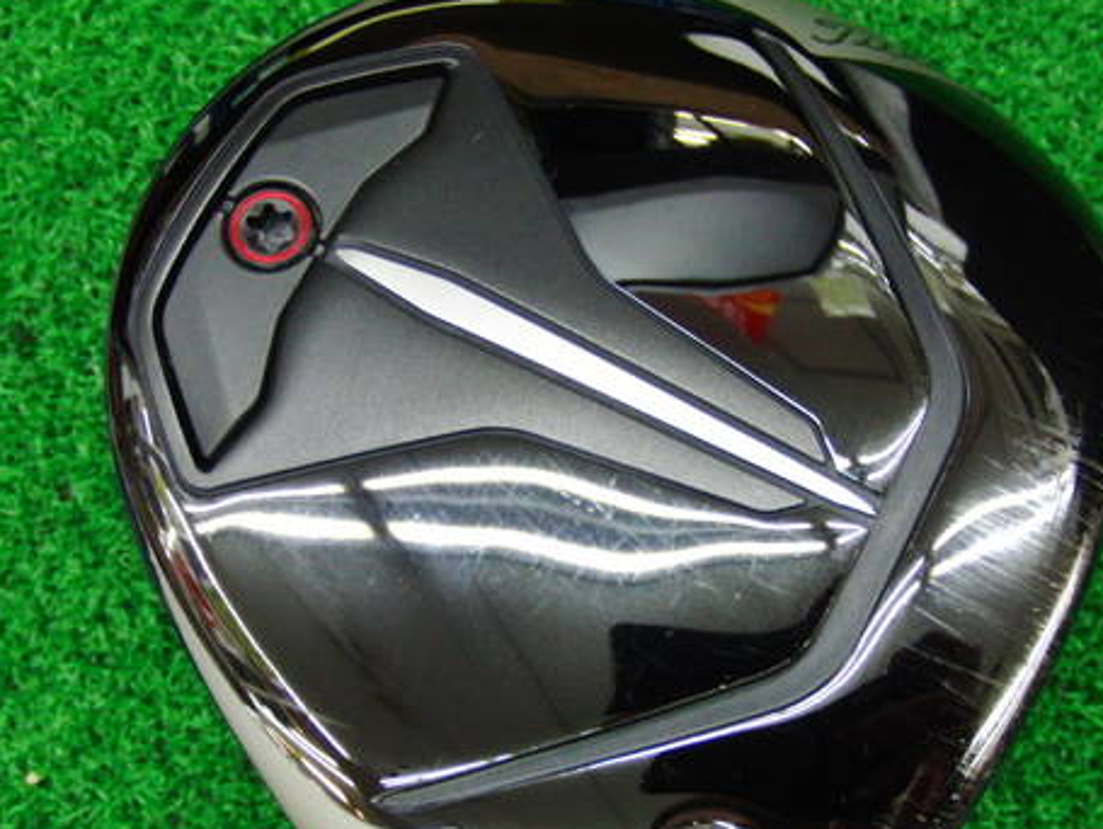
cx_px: 635
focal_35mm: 52
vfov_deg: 27.9
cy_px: 531
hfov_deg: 36.7
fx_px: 1658
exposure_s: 1/40
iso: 400
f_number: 3.6
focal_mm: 6.42
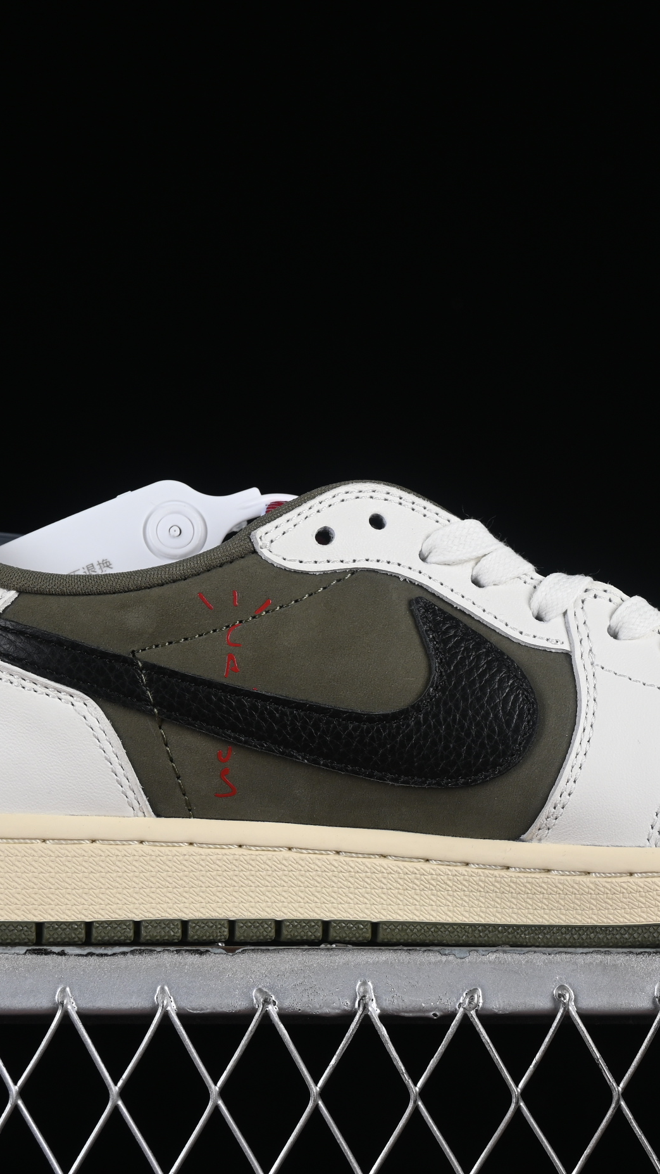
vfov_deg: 18.2
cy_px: 587
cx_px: 472
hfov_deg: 10.3
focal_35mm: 118
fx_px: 3671
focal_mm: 50
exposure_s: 1/80
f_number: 8
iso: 160
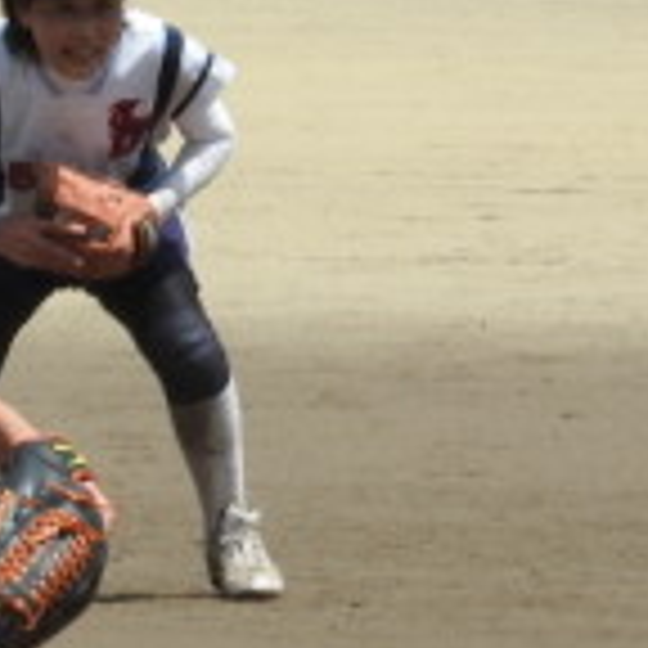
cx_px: -126
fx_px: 17113
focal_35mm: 808
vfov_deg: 2.2
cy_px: 526
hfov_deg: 2.2
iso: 100
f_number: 5.3
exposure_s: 1/640
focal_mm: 39.4
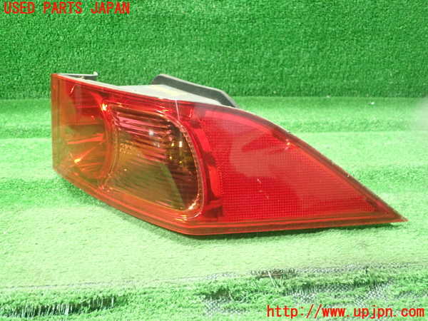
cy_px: 160
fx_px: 371
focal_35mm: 30
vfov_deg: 46.8
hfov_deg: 60.0
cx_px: 214
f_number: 2.3
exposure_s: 1/50
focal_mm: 5.5
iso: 800
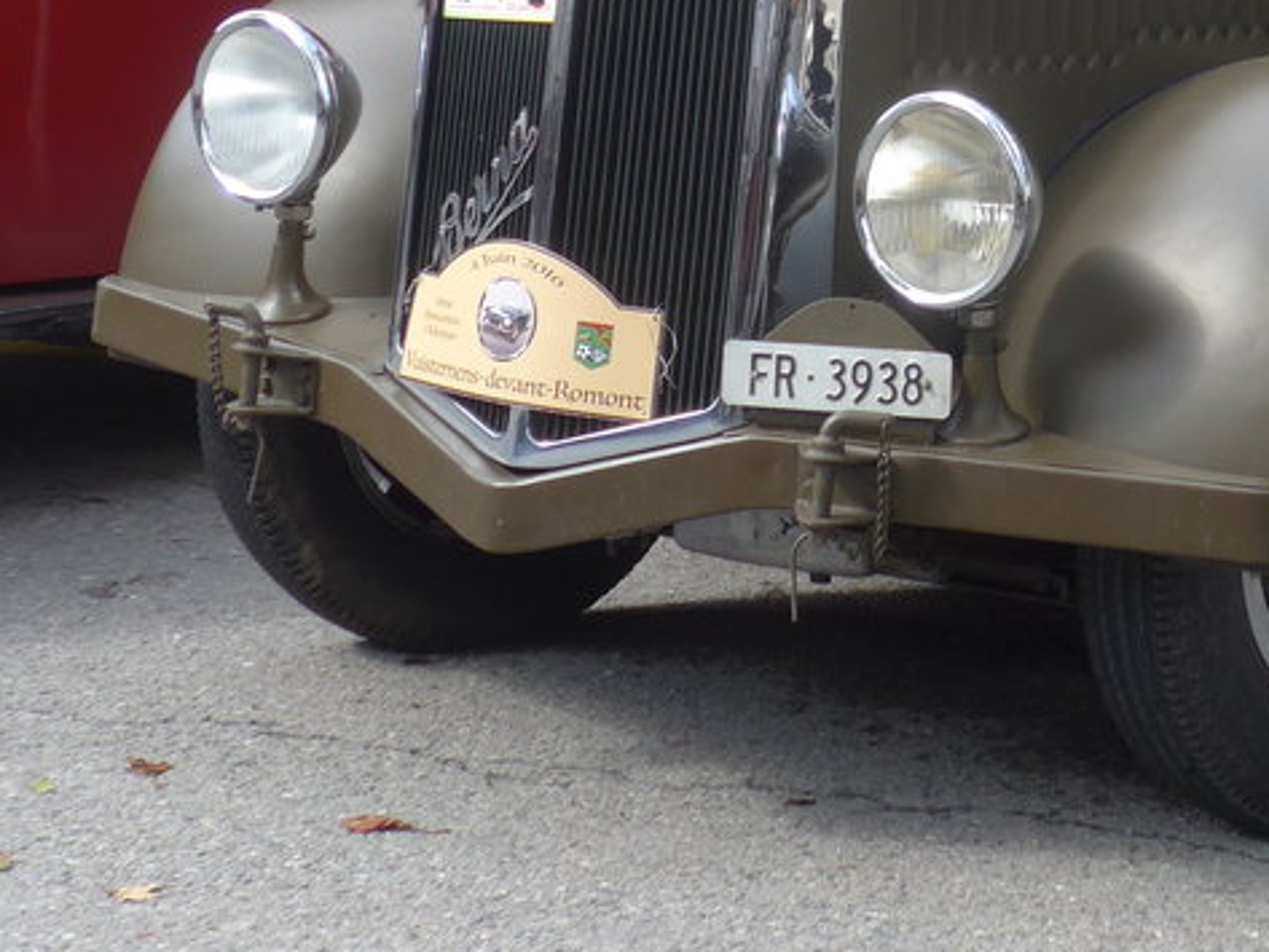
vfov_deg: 13.9
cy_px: -164
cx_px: 1264
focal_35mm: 104
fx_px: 3814
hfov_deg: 18.4
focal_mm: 8.4
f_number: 2.8
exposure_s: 1/400
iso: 80
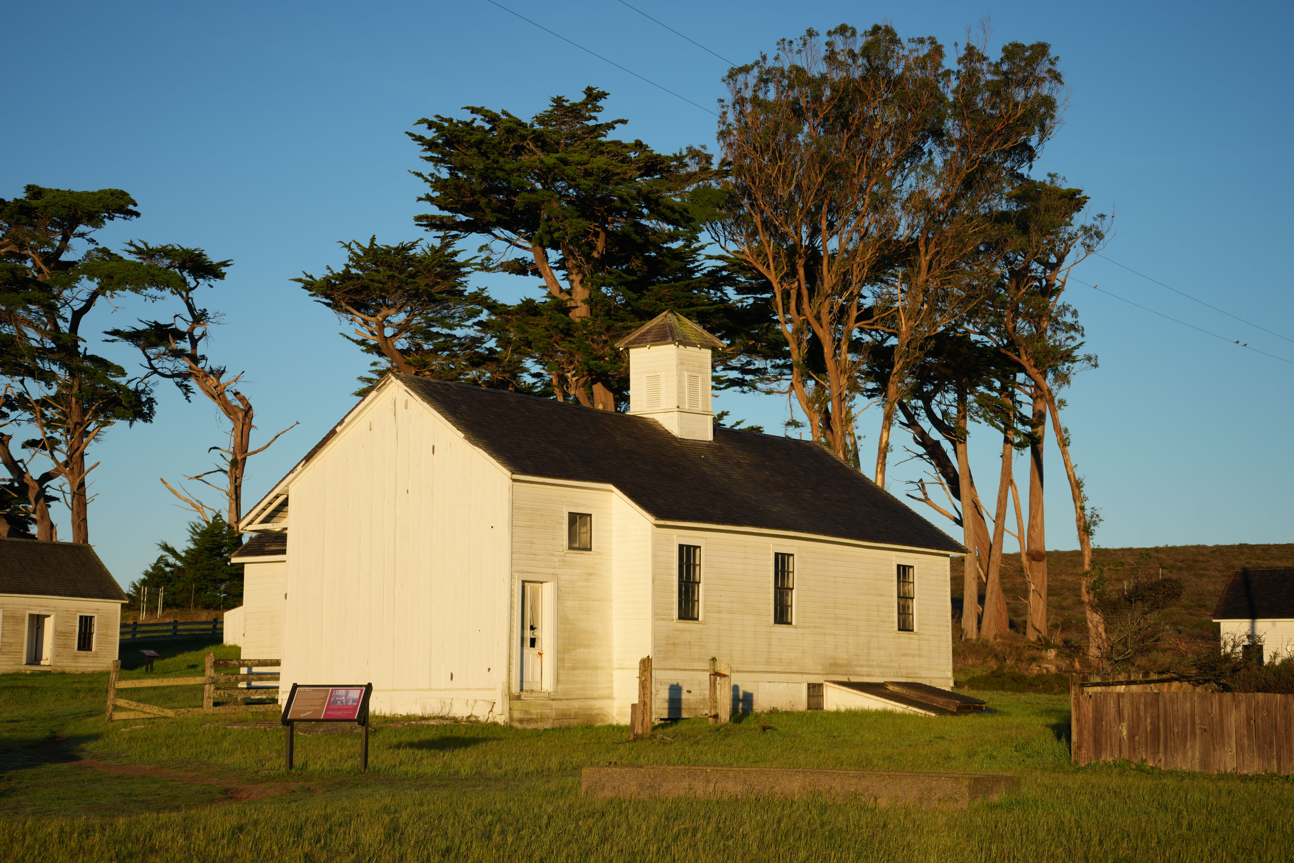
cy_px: 432
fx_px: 2336
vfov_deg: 20.9
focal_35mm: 65
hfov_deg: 31.0
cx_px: 647
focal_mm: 65
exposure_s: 1/400
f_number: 5.6
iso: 100
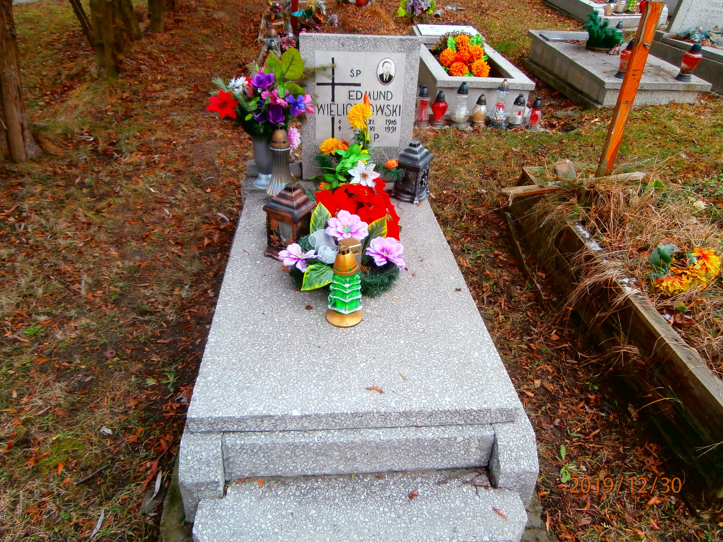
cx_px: 362
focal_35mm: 24
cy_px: 271
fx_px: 501
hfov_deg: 71.6
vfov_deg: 56.8
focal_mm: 4.2
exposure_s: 1/60
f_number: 3
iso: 125
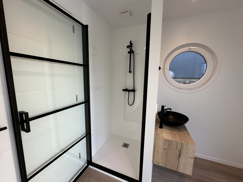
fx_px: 98
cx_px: 122
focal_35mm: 14
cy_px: 91
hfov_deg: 102.1
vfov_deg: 85.7
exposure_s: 1/100
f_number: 2.2
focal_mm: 2.22
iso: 80
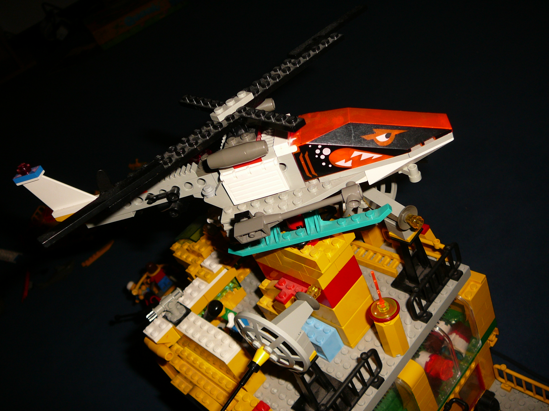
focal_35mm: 35
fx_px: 555
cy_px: 206
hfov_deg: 52.6
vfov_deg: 40.7
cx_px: 274
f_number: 2.8
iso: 80
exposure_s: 1/30
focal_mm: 5.2
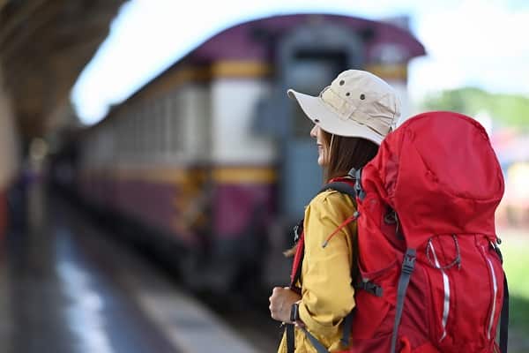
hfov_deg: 19.5
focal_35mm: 105
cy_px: 176
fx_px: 1543
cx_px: 264
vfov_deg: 13.0
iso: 250
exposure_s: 1/2000
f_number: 2
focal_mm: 105
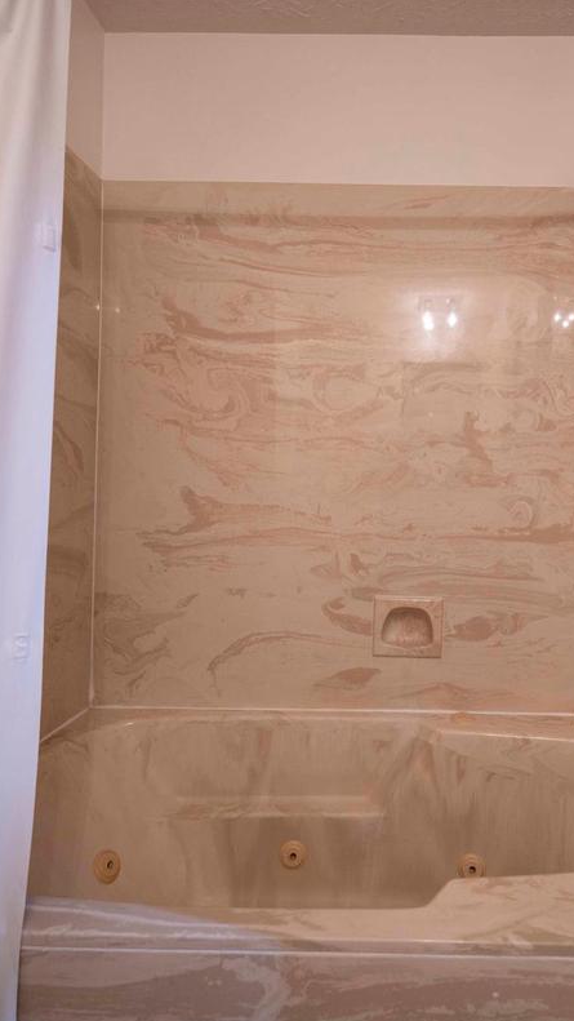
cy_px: 488
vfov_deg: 86.6
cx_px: 413
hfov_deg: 53.9
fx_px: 541
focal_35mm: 20
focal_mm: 14
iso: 1000
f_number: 4
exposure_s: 1/25
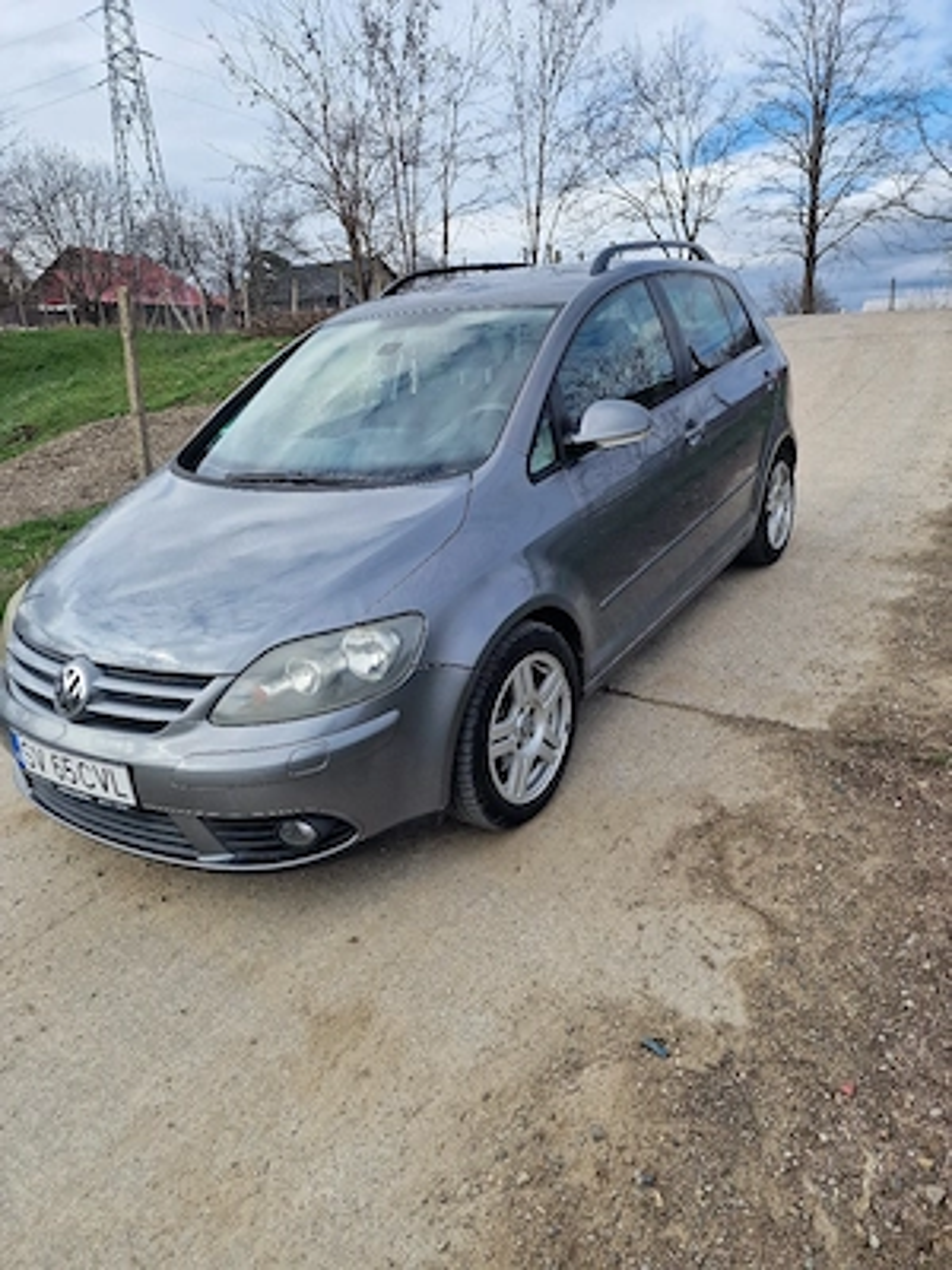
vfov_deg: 73.9
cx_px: 476
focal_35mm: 23
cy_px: 635
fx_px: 843
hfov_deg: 58.9
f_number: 1.8
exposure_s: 1/909
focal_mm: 6.4
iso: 50
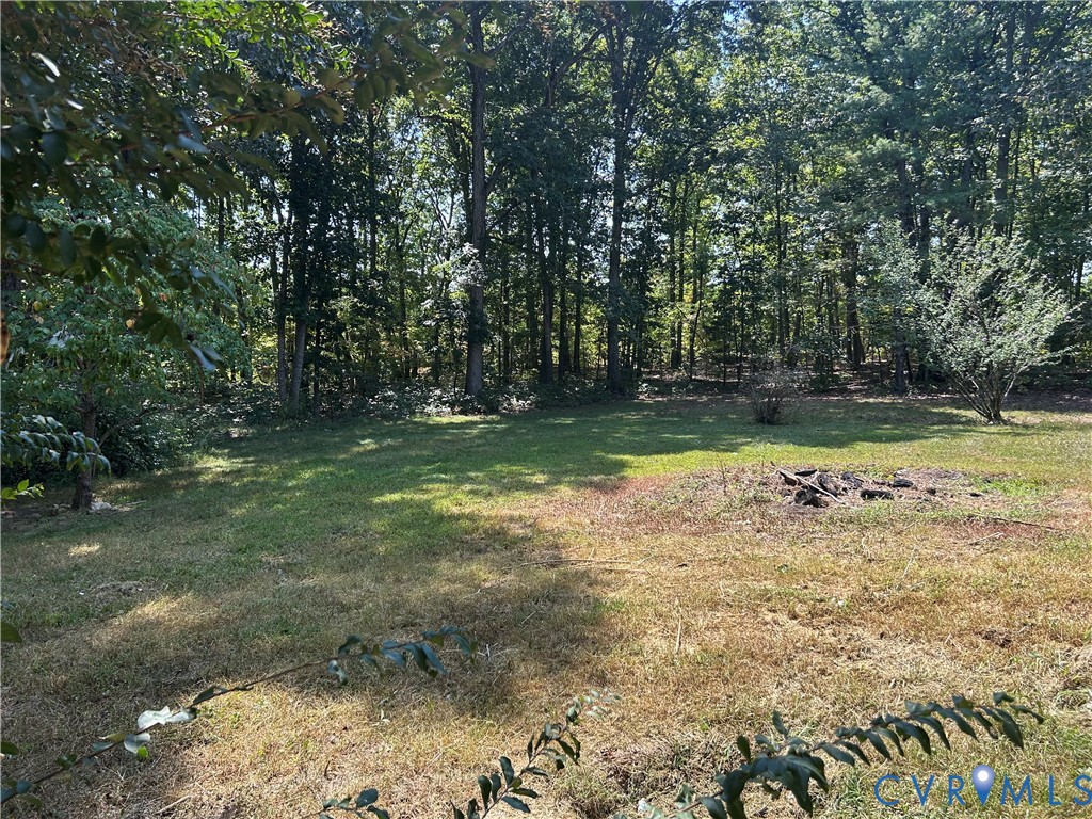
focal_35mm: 26
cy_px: 410
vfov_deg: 53.1
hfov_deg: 67.3
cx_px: 546
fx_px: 820
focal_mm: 5.7
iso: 50
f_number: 1.5
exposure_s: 1/646
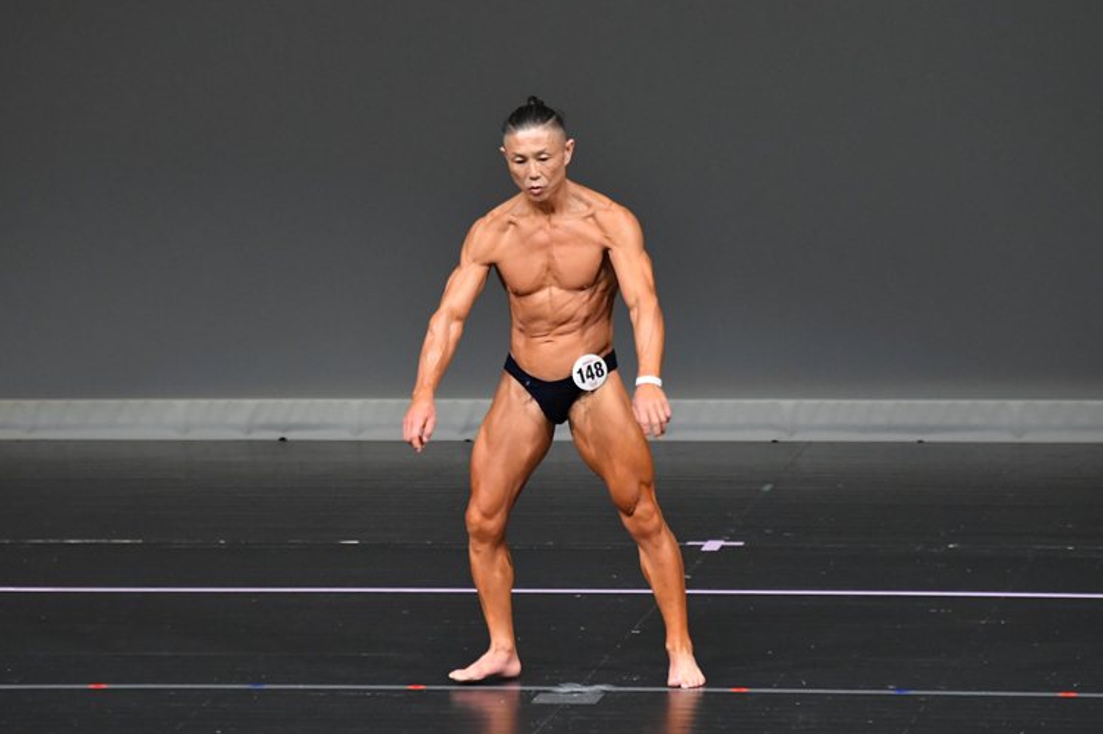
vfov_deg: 3.9
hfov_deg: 5.8
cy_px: 357
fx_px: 10902
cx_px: 549
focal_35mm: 356
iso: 4000
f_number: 5.6
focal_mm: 230
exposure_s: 1/400
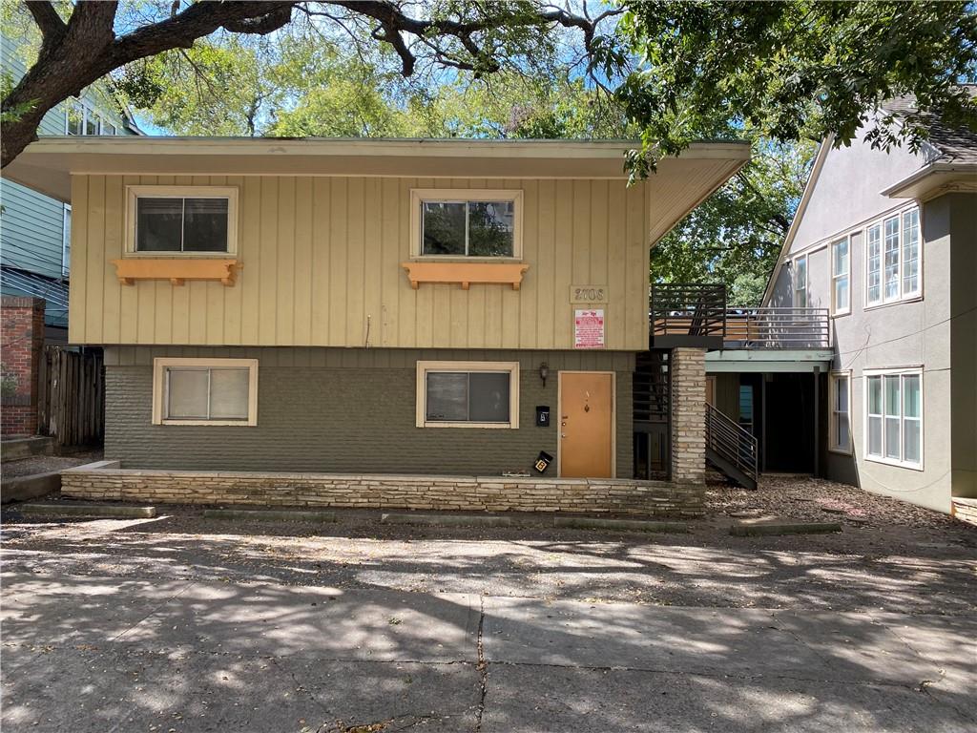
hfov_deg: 67.3
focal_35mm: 26
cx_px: 488
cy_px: 366
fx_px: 734
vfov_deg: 53.1
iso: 32
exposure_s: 1/456
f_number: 1.8
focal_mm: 4.25
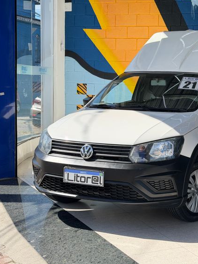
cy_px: 131
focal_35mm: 65
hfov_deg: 22.3
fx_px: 496
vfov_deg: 29.8
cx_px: 157
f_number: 1.78
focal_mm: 6.76
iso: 100
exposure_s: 1/3534
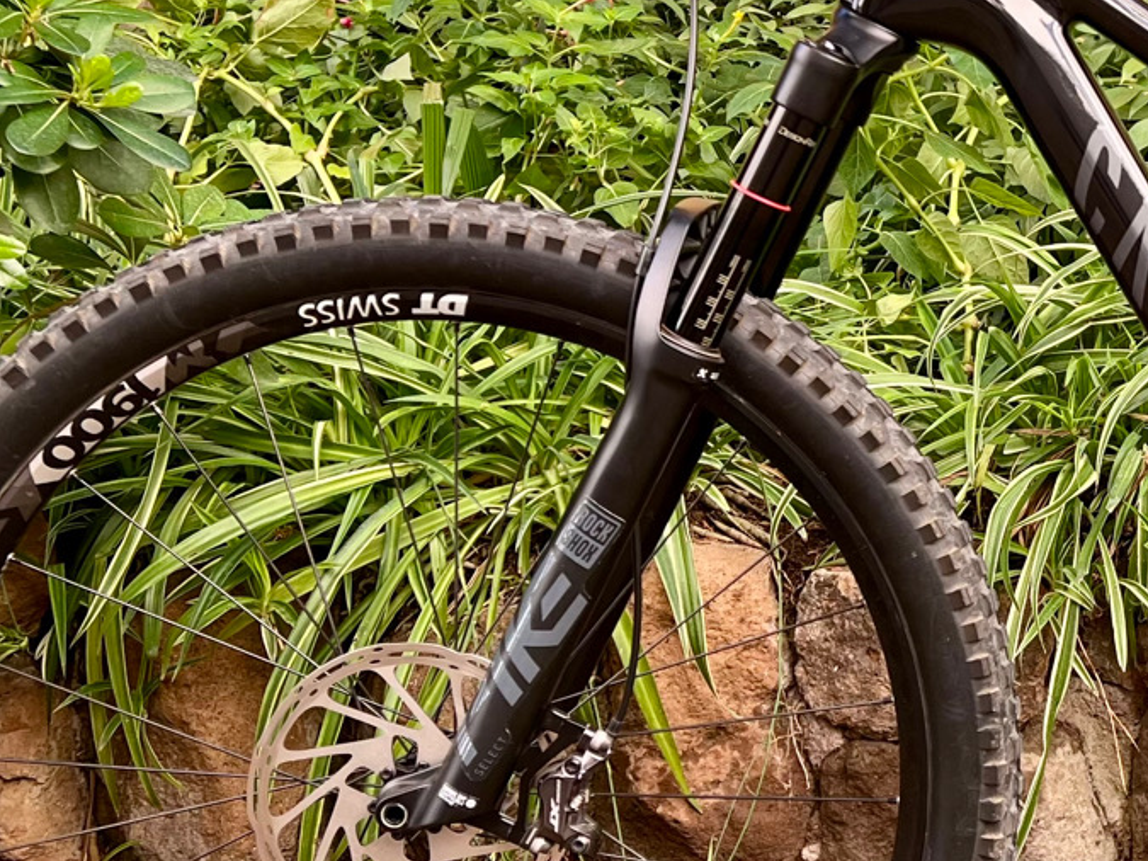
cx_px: 1333
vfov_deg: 19.8
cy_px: 267
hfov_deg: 24.2
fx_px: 2454
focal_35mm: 74
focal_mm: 5.7
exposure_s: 1/121
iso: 50
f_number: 1.5
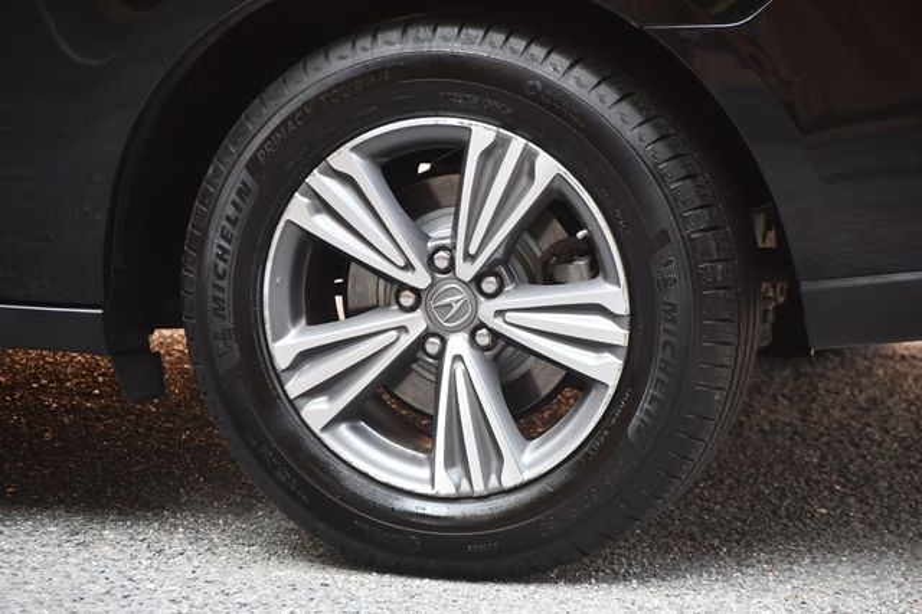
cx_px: 461
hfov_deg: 11.0
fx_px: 4787
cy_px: 307
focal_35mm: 187
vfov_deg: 7.3
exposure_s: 1/250
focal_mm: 125
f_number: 4.8
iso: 800
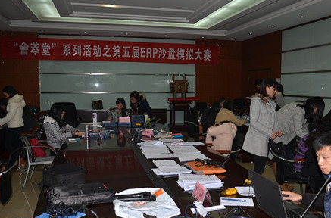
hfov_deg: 55.7
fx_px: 311
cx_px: 190
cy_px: 118
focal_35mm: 34
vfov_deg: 38.6
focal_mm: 18
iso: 100
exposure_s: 1/60
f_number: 3.5
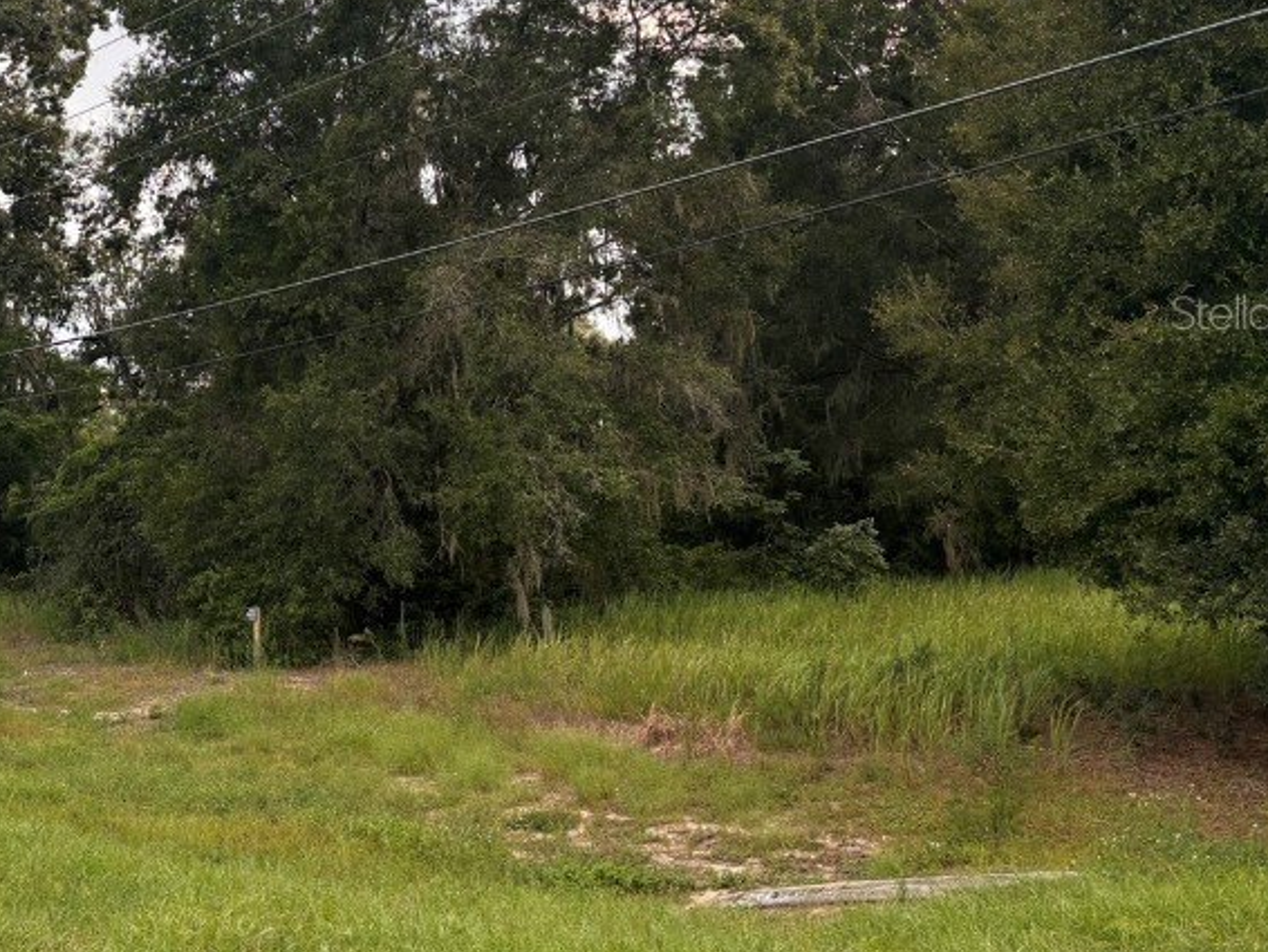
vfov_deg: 30.7
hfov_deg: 38.7
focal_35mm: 47
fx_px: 1722
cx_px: 235
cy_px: 311
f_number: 1.6
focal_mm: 5.96
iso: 50
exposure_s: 1/550
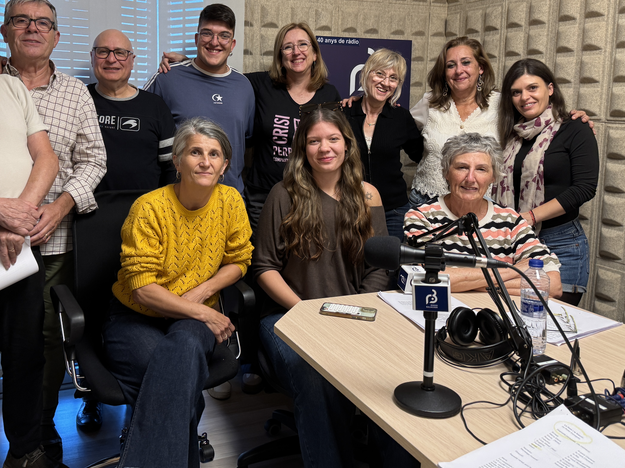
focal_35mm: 33
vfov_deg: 42.5
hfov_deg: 54.9
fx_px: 596
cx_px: 248
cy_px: 164
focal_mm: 6.76
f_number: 1.78
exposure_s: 1/50
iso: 200
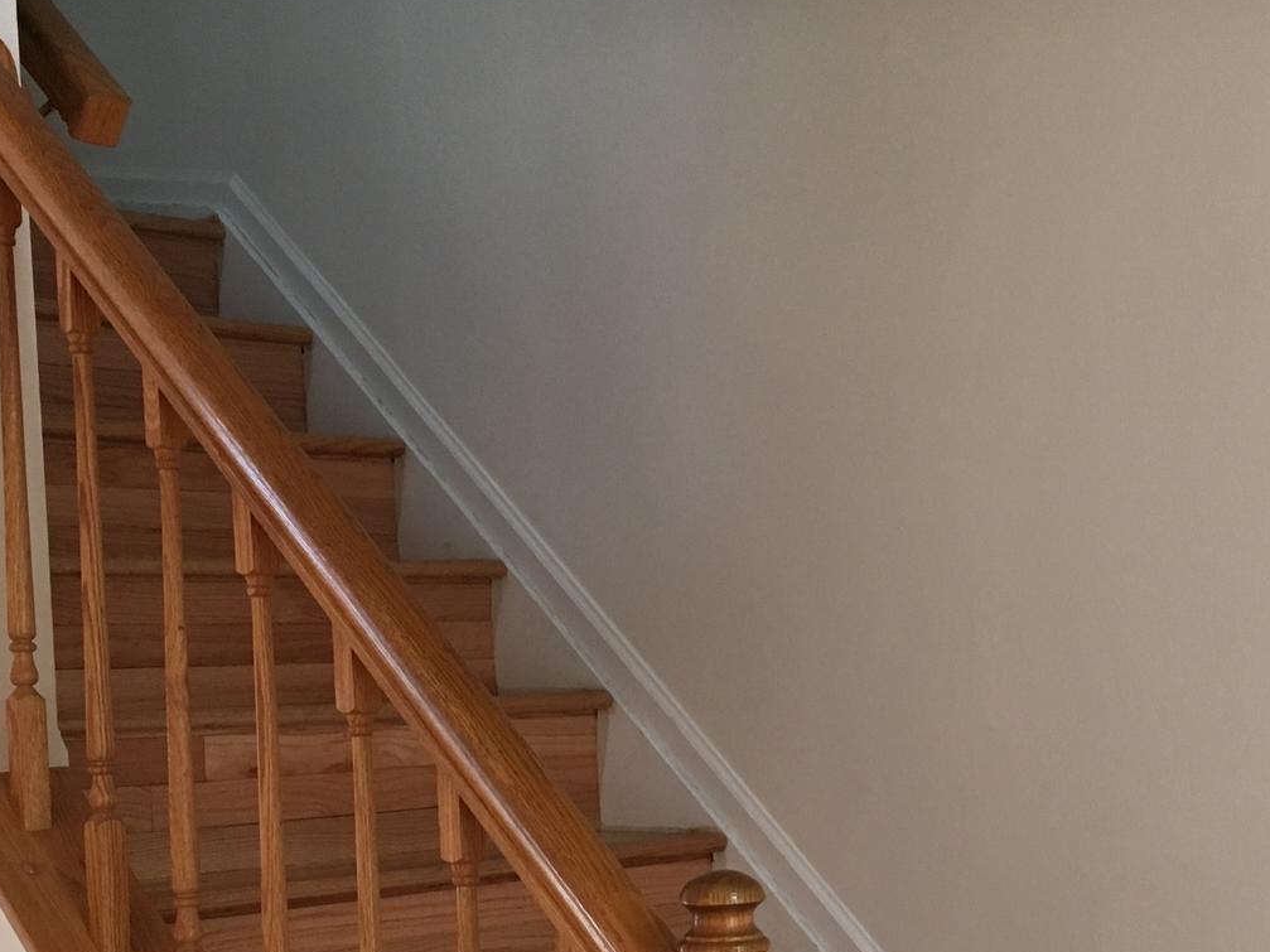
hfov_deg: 32.3
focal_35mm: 59
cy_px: 769
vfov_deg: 24.4
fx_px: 2164
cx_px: 908
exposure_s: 1/30
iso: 125
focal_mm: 4.15
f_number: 2.2
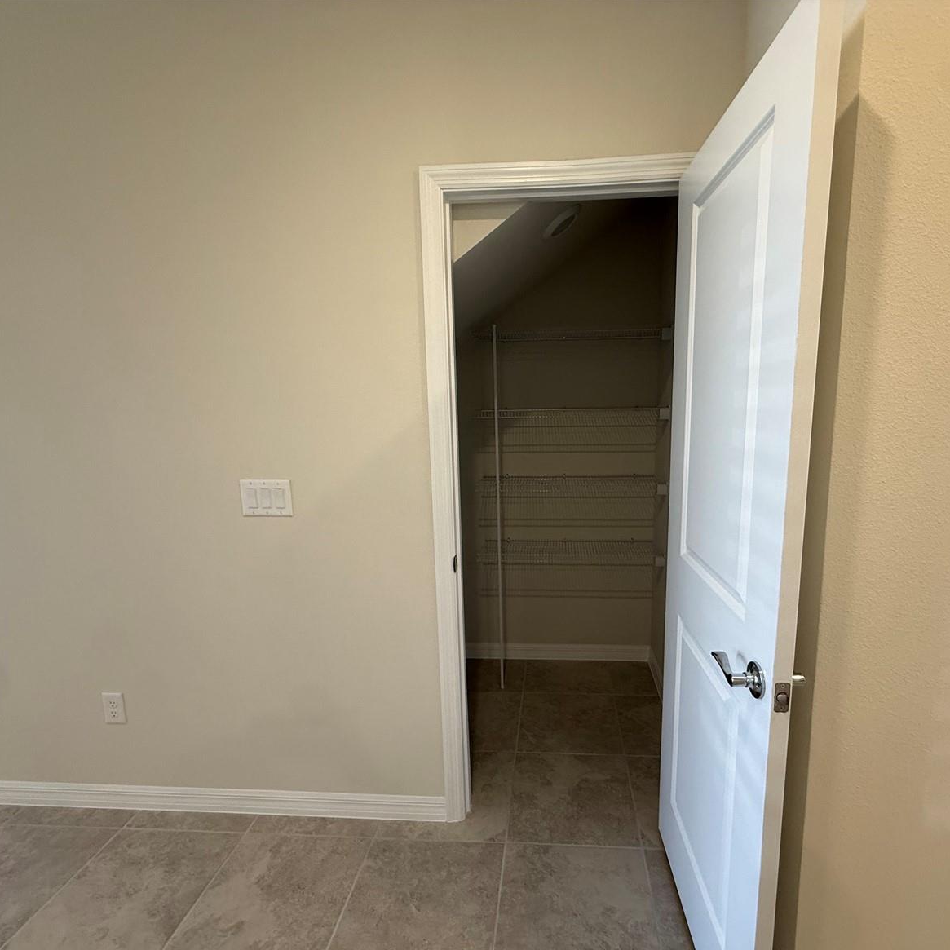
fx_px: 528
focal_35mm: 17
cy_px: 487
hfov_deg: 83.7
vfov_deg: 84.0
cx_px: 527
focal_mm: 2.22
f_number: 2.2
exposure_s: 1/120
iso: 200
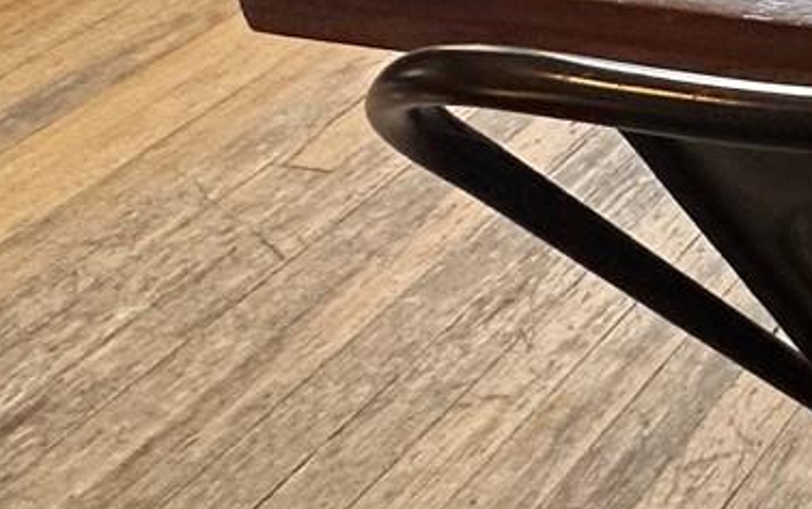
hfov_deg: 19.9
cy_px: -485
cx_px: 1566
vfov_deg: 16.3
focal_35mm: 63
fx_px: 1395
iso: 200
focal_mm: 2.22
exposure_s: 1/60
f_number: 2.2
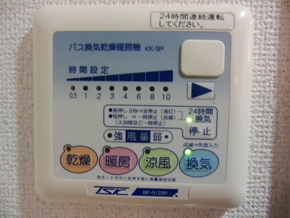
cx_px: 145
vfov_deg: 56.8
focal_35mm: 24
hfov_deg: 71.6
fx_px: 201
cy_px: 109
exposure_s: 1/30
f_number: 3.2
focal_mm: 4.3
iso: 400
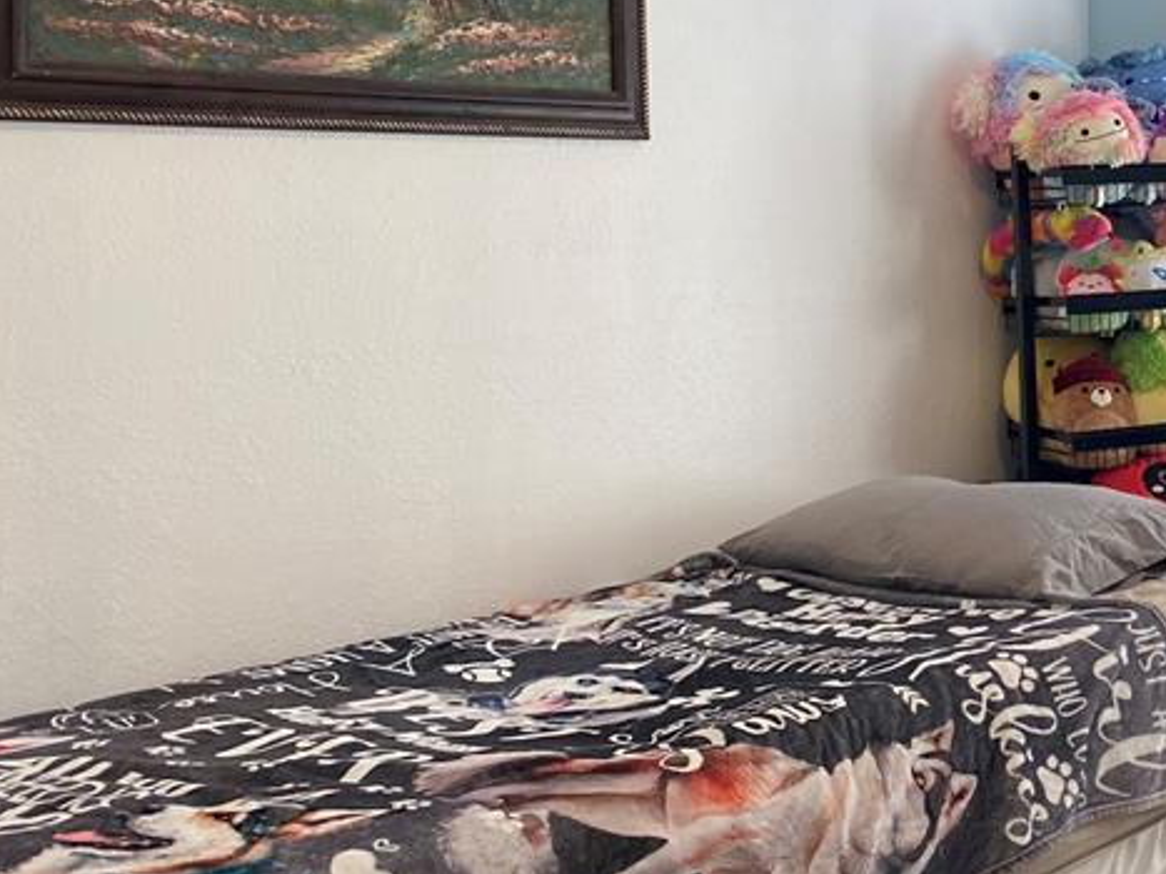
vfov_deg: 25.1
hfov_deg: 30.6
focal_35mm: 57
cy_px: 140
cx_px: 1251
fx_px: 1919
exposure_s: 1/120
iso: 80
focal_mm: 4.25
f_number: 1.8
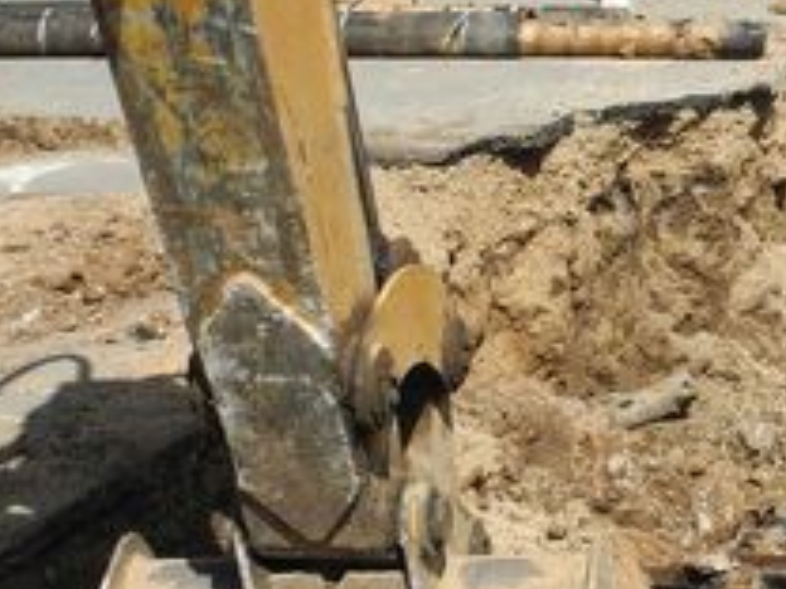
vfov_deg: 15.2
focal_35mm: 97
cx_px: 862
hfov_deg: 19.4
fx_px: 2203
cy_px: 245
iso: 100
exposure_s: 1/1000
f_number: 4.5
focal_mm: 6
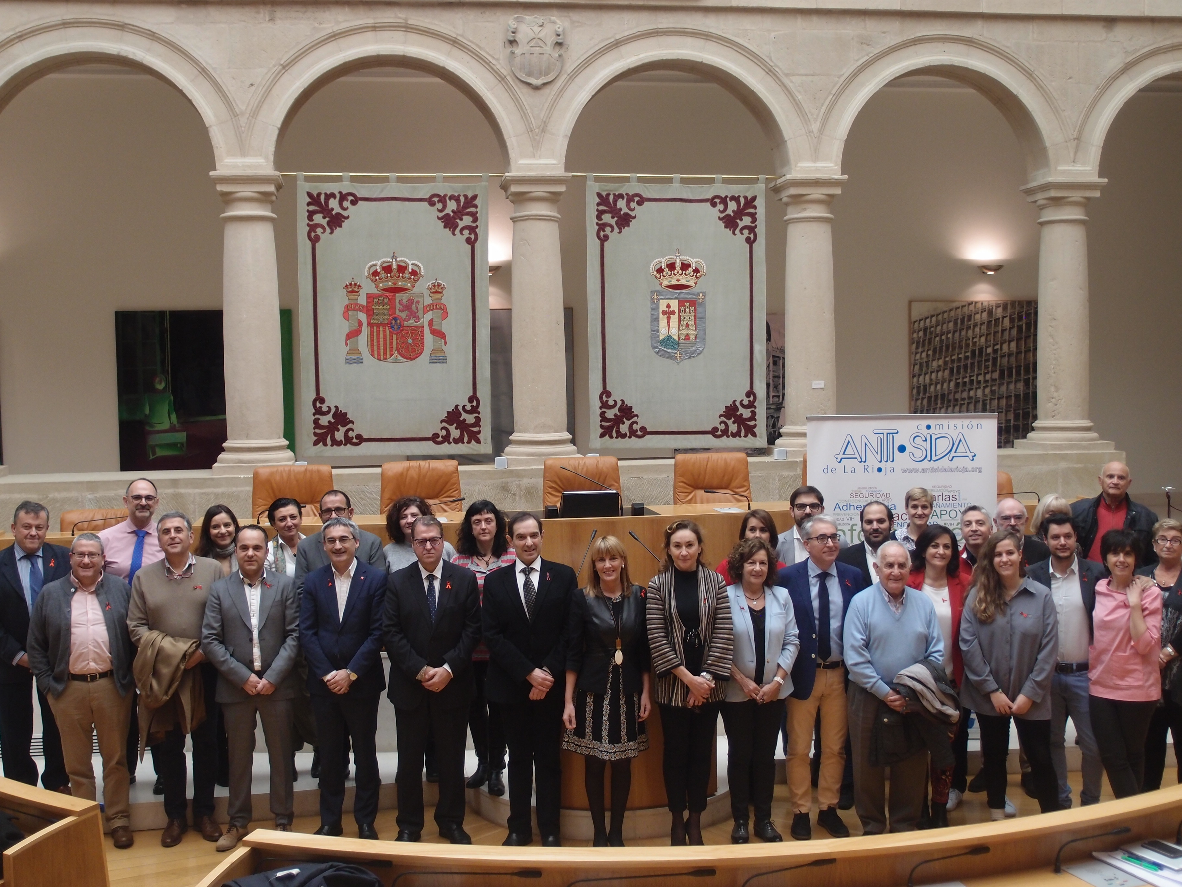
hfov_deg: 49.0
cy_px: 444
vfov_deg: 37.7
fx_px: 1298
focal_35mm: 38
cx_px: 591
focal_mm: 8.16
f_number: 2
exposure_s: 1/80
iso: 125
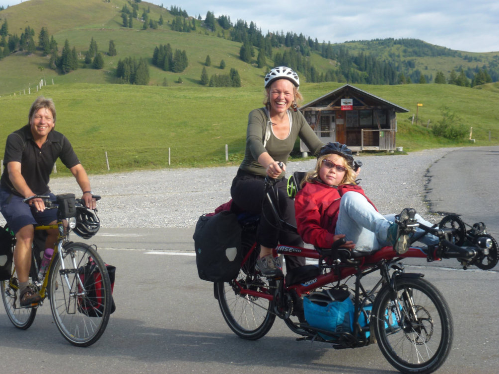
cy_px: 182
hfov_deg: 32.7
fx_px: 851
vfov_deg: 24.8
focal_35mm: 59
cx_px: 243
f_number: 4.4
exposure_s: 1/250
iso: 100
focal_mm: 10.1
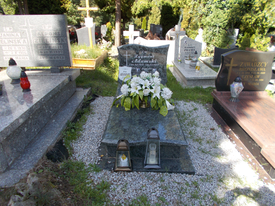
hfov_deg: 67.3
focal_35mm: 26
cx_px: 138
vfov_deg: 53.1
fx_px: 207
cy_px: 103
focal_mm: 4.6
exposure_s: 1/250
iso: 80
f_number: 3.2
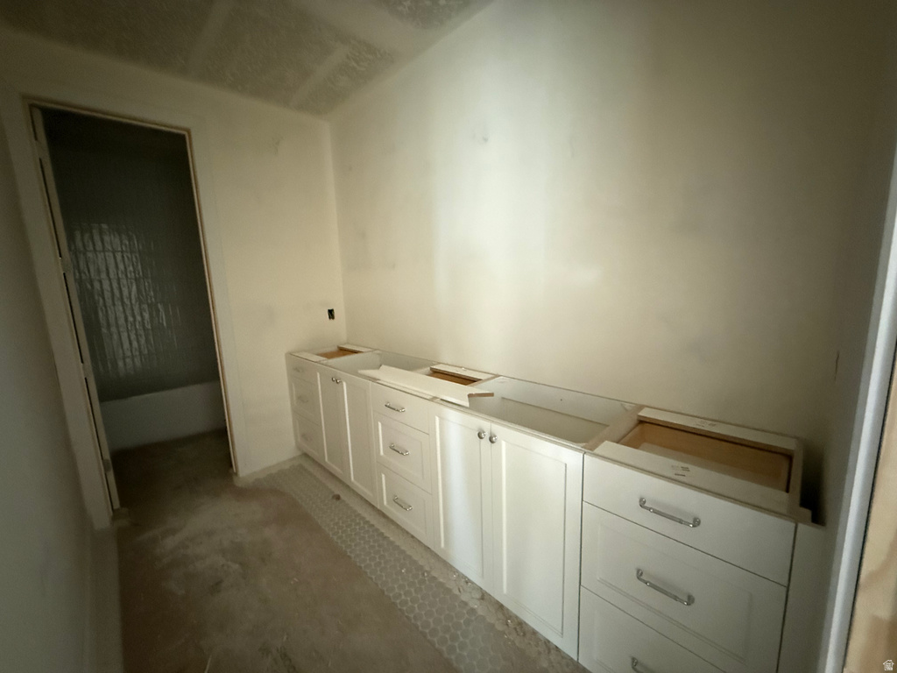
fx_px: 363
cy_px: 336
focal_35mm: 14
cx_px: 448
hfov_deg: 102.1
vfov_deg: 85.7
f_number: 2.2
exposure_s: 1/58
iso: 1600
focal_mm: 2.22
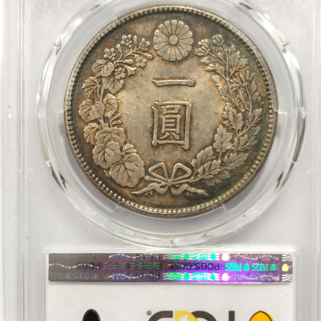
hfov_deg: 25.0
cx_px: 170
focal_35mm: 69
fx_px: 724
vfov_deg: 25.0
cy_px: 176
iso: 125
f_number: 16
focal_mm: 5.56
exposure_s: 1/100
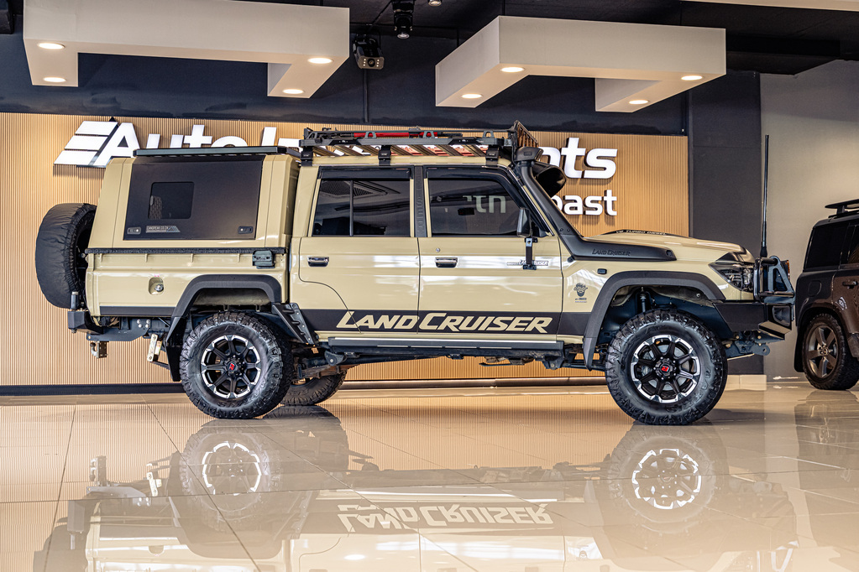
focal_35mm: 52
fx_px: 1241
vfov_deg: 26.0
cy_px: 286
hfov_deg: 38.2
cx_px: 430
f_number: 4
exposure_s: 1/125
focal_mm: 52
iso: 800
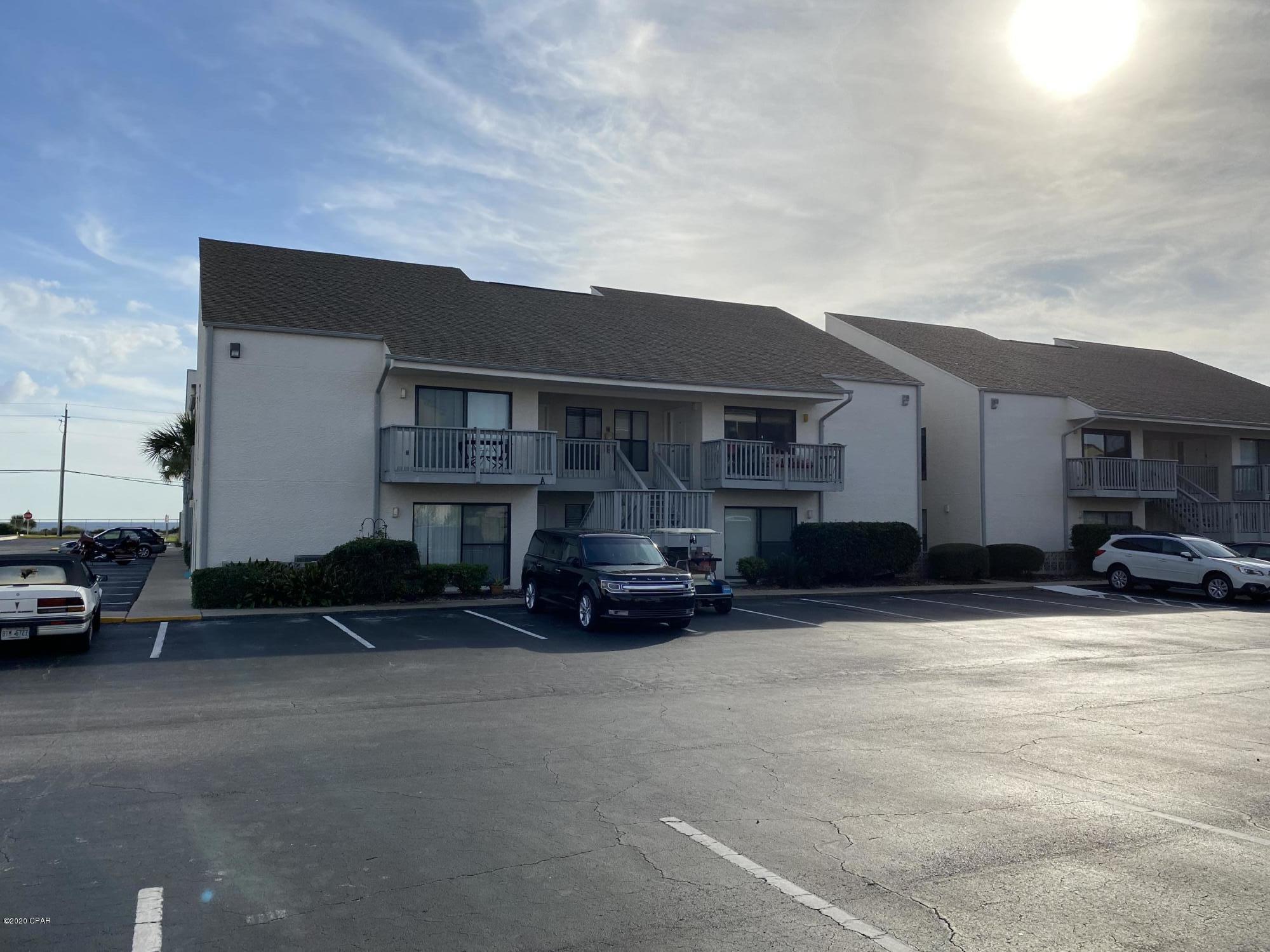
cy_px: 476
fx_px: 954
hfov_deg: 67.3
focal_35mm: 26
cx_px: 635
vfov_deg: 53.1
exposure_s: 1/5495
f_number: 1.8
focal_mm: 4.25
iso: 32
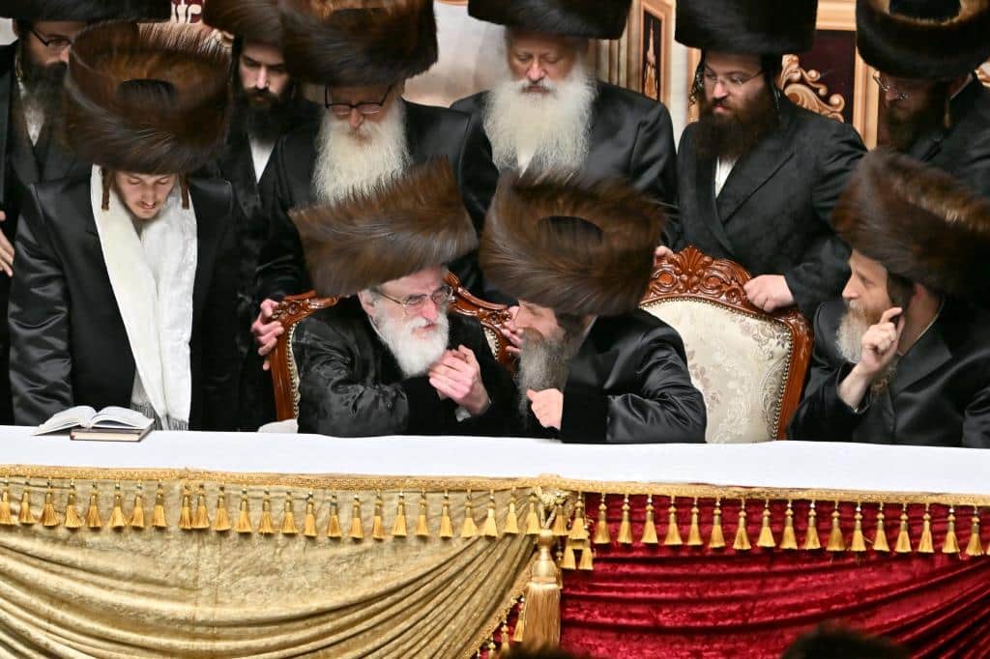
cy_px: 330
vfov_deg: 4.6
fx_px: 8247
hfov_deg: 6.9
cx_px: 495
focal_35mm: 300
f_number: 2.8
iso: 400
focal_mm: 200
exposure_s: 1/160
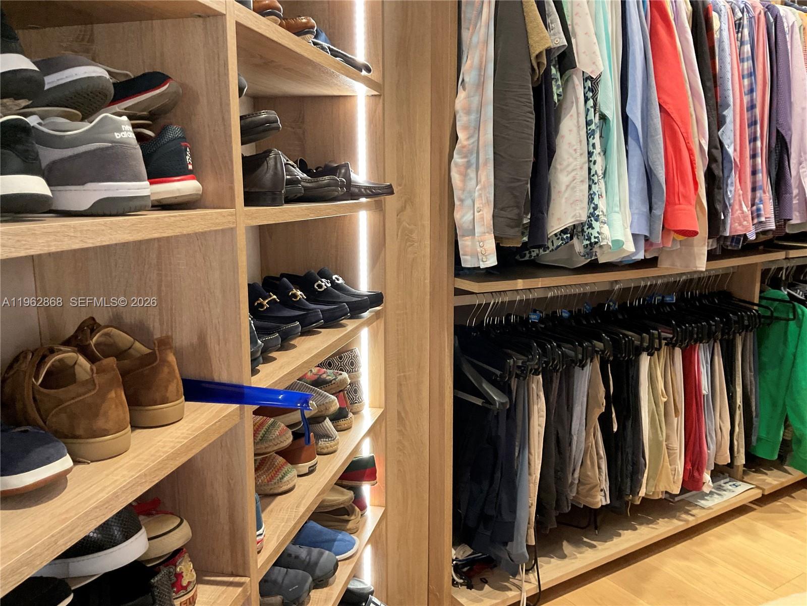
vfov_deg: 48.2
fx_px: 676
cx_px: 404
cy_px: 303
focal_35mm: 29
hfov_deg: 61.7
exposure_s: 1/60
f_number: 1.8
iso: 160
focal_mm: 3
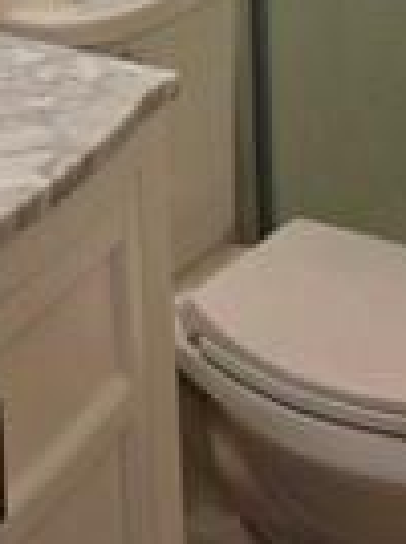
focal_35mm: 110
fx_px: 1726
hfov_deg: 13.3
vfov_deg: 15.6
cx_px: 45
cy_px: -410
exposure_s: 1/120
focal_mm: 6.25
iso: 40
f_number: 1.7
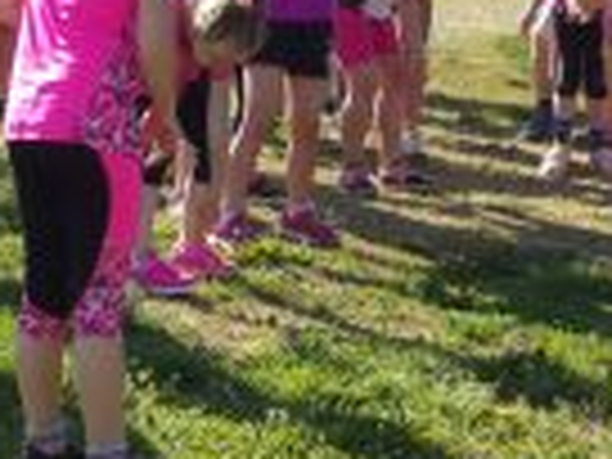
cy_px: 108
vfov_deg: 9.7
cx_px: 266
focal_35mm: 153
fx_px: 2705
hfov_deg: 12.9
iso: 80
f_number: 4.3
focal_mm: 9.4
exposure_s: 1/400
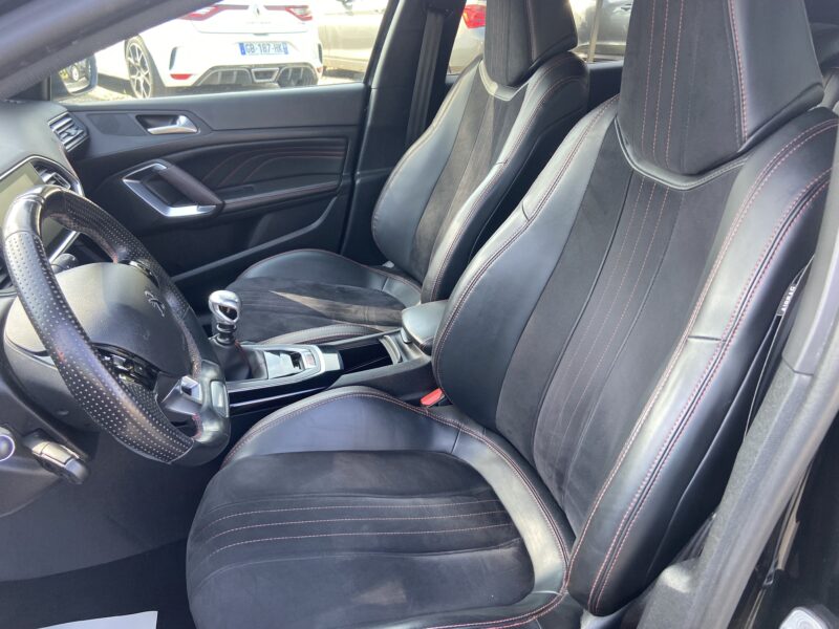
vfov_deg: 53.1
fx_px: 630
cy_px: 314
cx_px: 420
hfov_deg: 67.3
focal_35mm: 26
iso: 80
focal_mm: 4.25
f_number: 1.8
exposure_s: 1/121
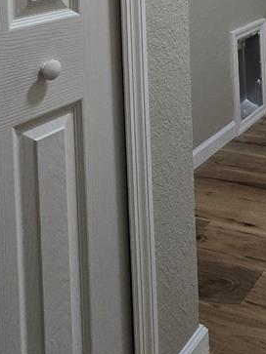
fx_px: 441
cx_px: 335
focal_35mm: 43
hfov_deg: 28.3
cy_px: -79
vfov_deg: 34.4
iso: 160
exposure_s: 1/60
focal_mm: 2.2
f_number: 2.2
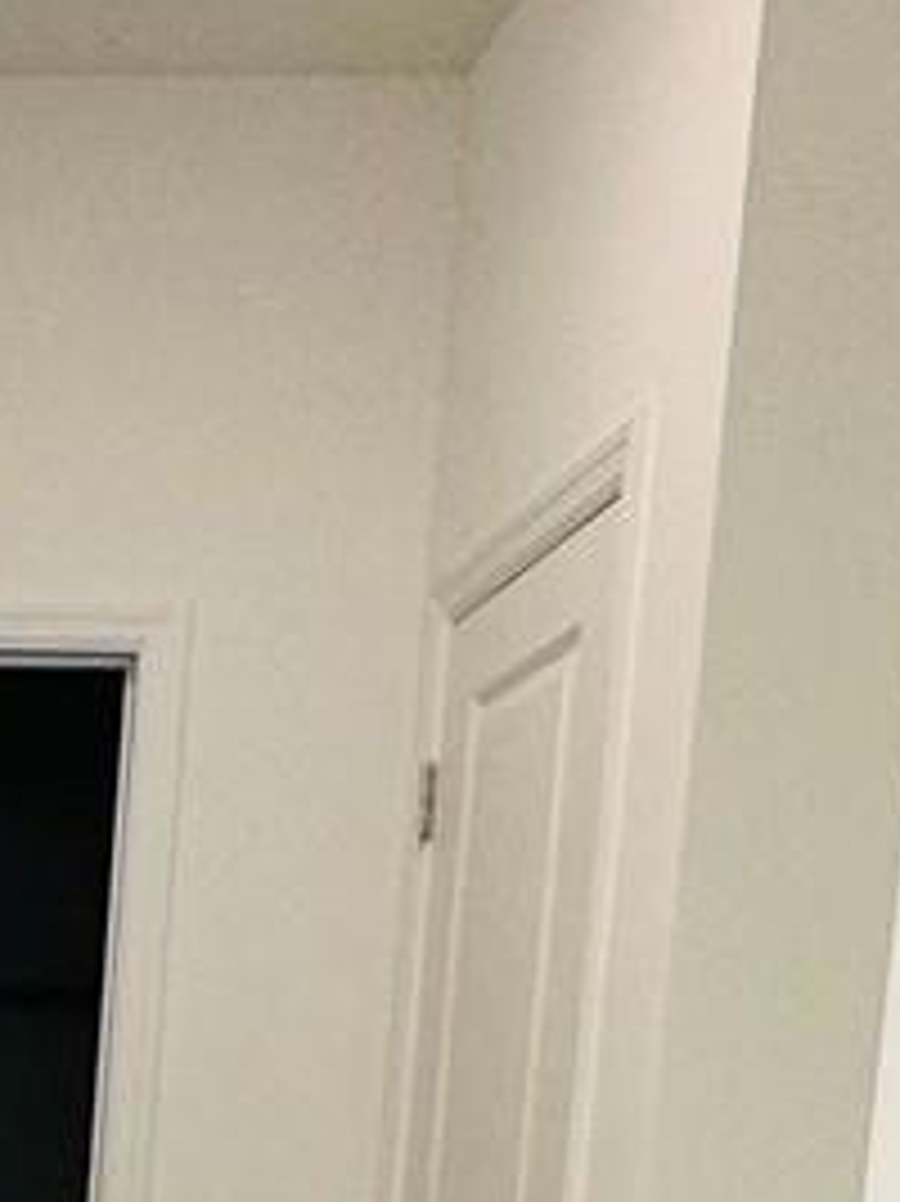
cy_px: 1787
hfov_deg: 15.8
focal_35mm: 84
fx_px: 2914
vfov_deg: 20.2
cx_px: -554
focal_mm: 2.22
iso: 100
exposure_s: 1/120
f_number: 2.2
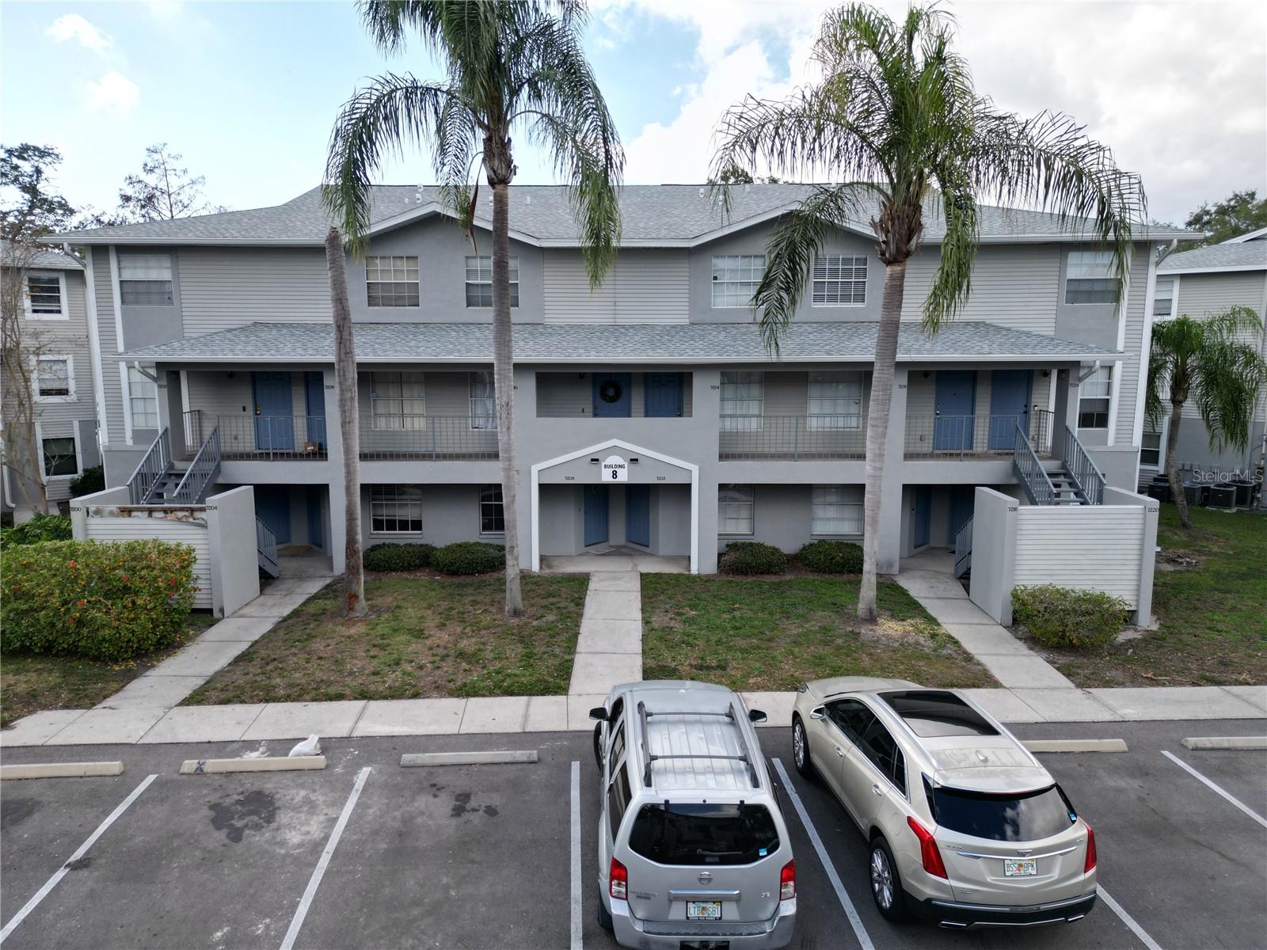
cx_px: 634
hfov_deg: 71.6
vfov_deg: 56.8
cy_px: 475
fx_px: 878
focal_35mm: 24
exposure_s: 1/1500
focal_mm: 6.72
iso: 130
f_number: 1.7
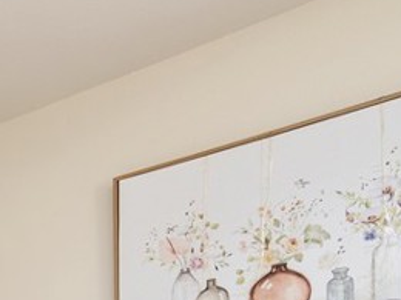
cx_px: -74
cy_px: 452
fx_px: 614
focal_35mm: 53
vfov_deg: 22.5
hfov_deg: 30.9
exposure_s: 1/60
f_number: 4
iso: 450
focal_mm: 14
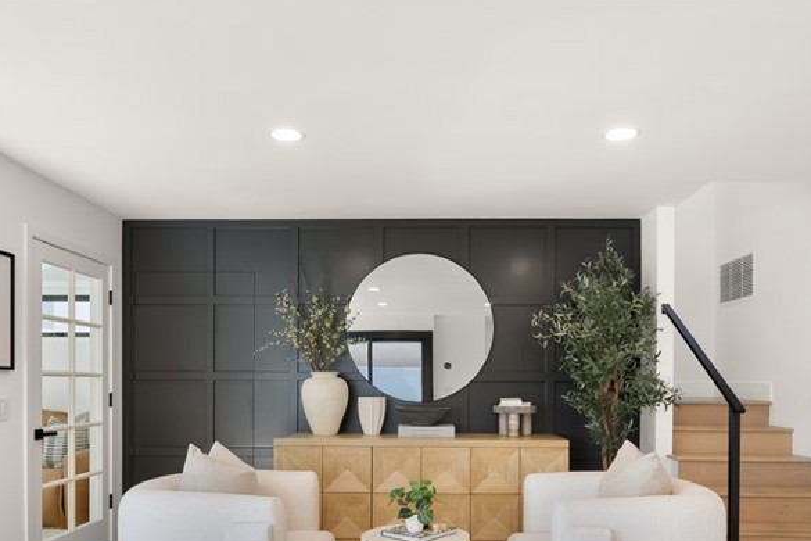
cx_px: 406
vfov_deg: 45.2
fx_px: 631
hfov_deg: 65.5
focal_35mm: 28
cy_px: 390
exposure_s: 1/13
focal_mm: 16
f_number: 9
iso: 640
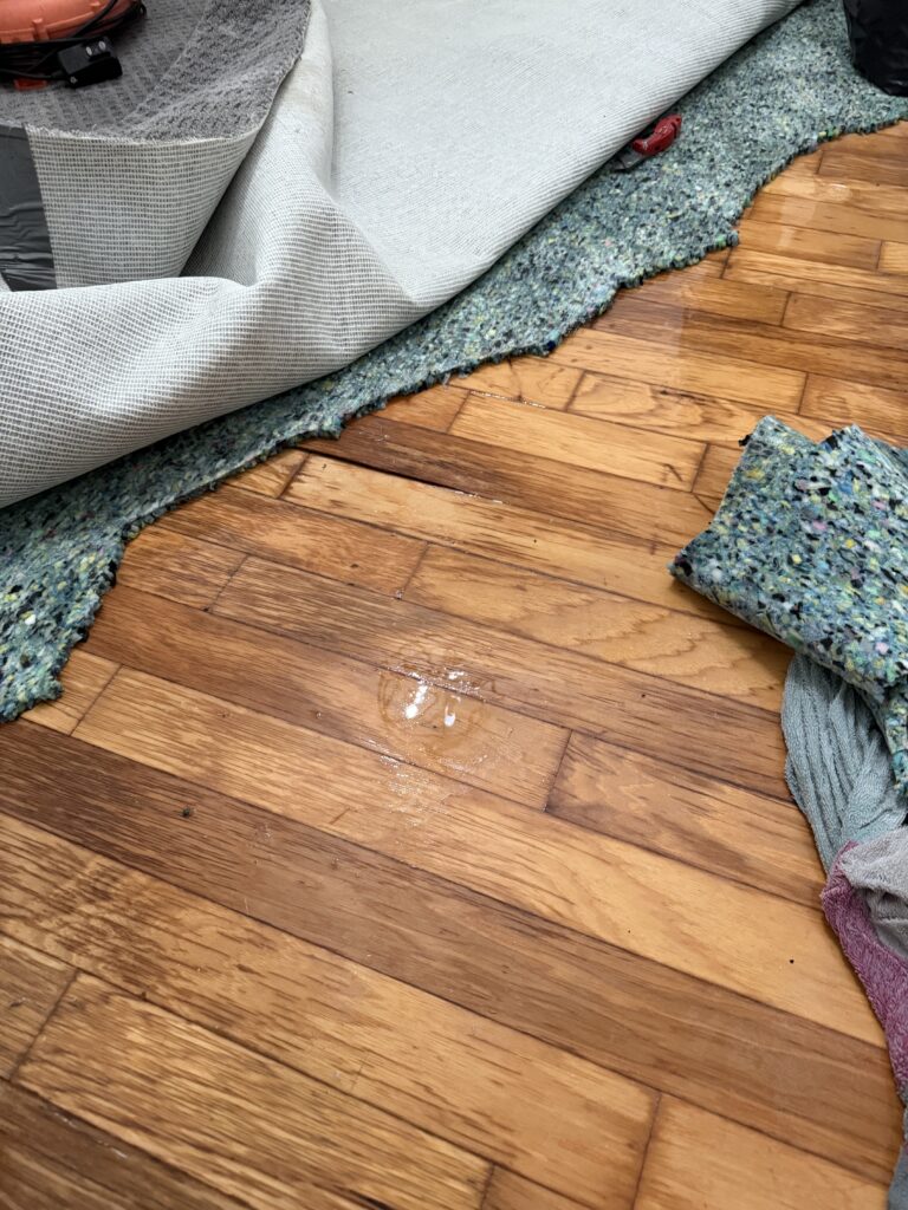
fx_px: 839
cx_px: 454
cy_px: 605
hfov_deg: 56.8
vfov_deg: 71.6
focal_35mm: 24
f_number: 1.78
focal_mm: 6.76
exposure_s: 1/60
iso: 640
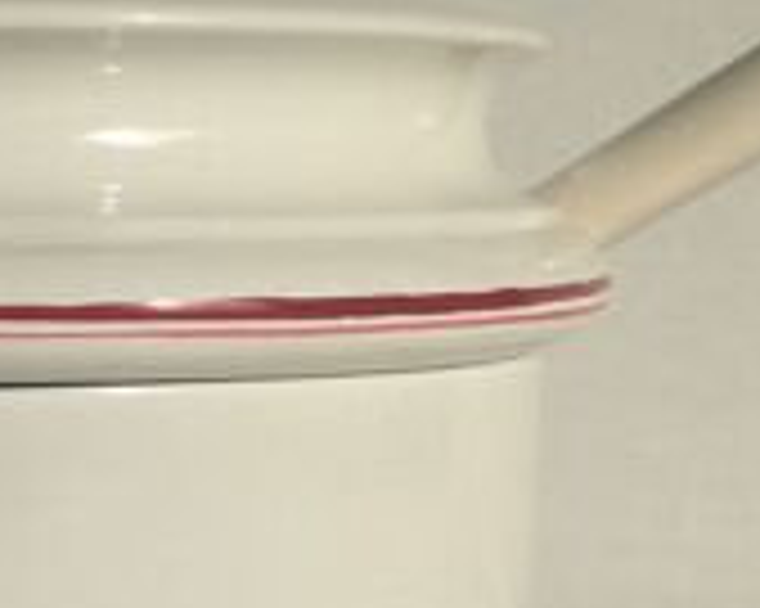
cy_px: 583
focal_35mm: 97
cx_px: 13
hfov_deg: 19.3
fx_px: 2181
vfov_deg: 15.6
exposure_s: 1/1681
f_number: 2.4
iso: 50
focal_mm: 4.28
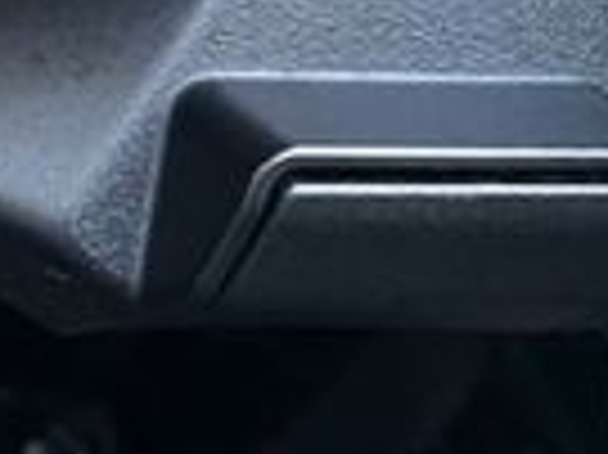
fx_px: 2158
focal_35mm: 123
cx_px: -748
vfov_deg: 10.5
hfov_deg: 13.0
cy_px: -589
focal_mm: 5.1
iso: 200
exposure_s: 1/49
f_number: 1.6
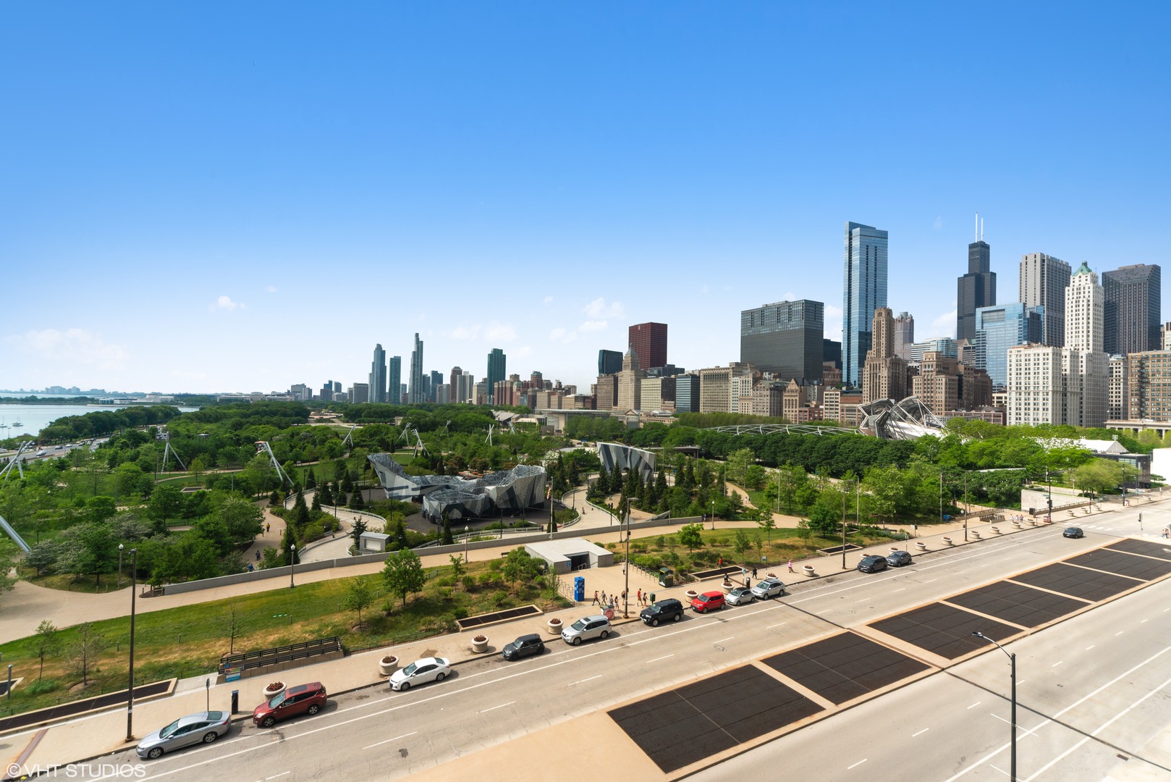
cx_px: 586
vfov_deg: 73.8
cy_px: 391
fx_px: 521
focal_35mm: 16
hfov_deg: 96.7
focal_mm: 16
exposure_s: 1/640
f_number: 8
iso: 400
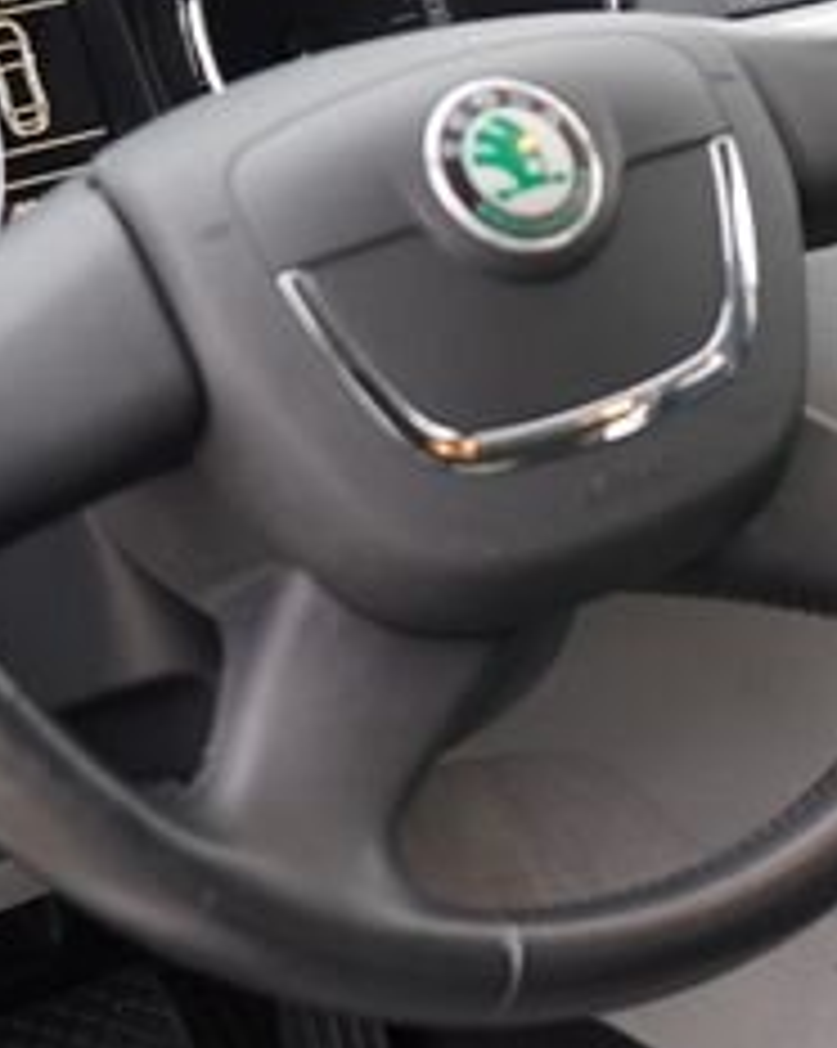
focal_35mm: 99
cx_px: 1130
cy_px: 825
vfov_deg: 19.2
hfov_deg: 14.8
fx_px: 3070
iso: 250
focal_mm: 24
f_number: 2.8
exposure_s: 1/30
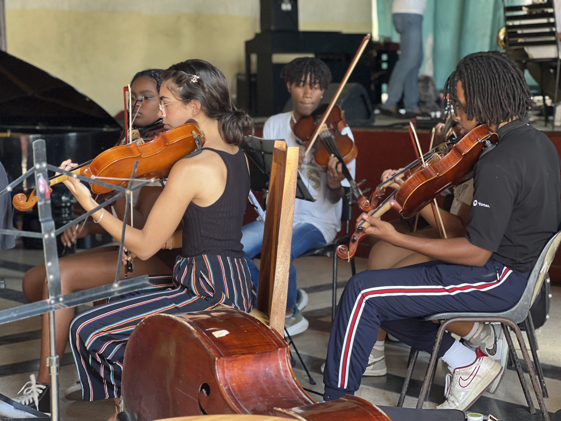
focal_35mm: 77
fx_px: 1248
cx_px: 280
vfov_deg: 19.1
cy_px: 210
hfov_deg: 25.3
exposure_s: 1/33
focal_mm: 9
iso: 400
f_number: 2.8
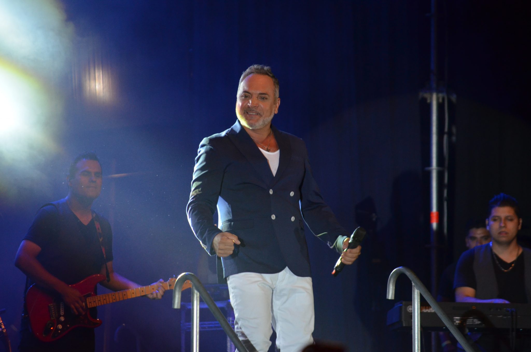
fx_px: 3643
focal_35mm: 248
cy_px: 176
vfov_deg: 5.5
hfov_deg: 8.3
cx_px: 266
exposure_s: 1/200
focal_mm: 165
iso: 1600
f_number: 5.3
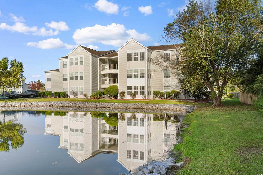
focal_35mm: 30
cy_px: 88
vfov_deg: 43.6
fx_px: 219
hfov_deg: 61.9
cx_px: 132
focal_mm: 20
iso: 100
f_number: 9
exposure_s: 1/320
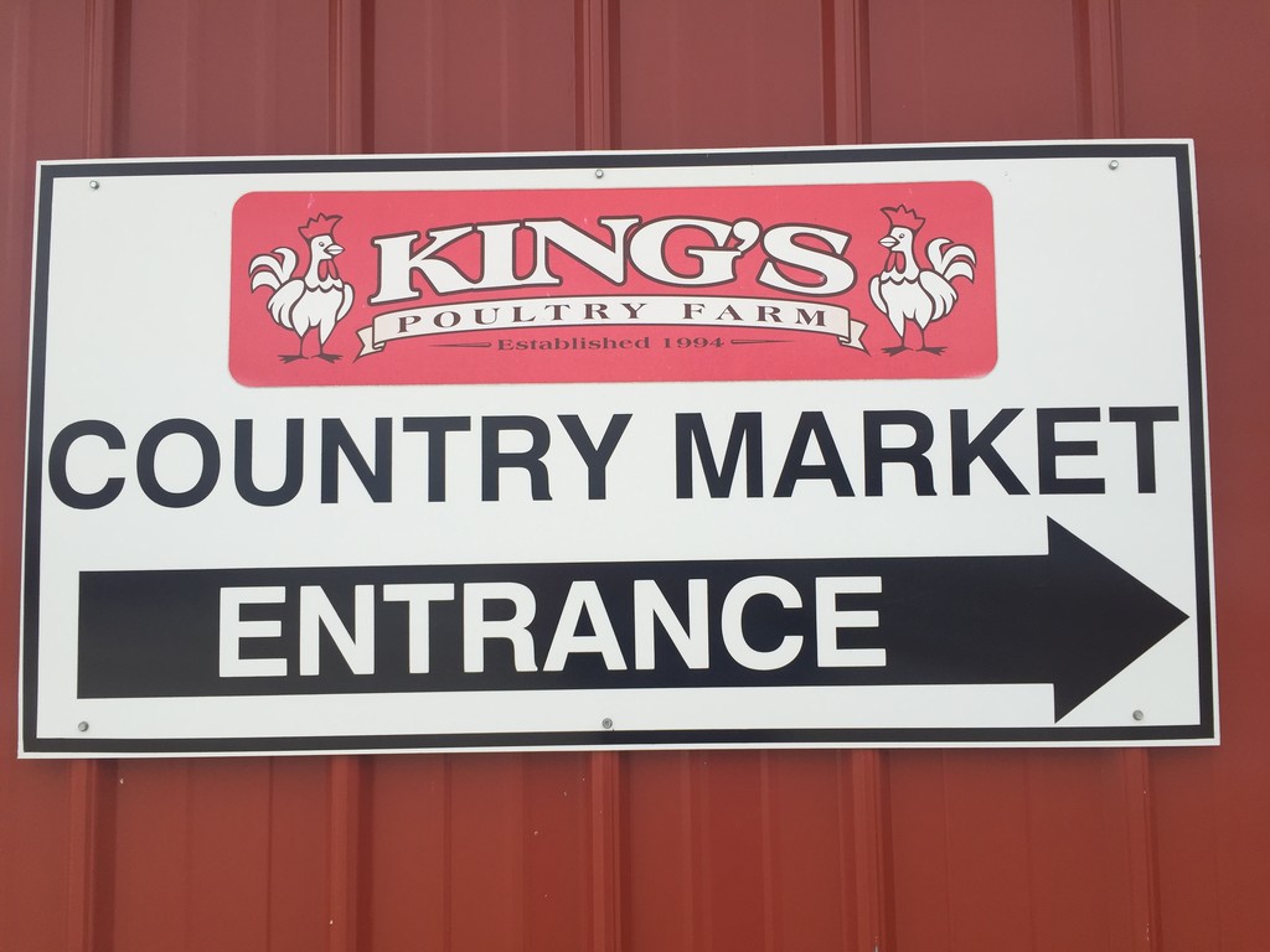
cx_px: 635
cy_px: 476
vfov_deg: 48.2
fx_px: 1064
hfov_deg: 61.7
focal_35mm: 29
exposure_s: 1/879
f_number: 2.2
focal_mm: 4.15
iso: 32
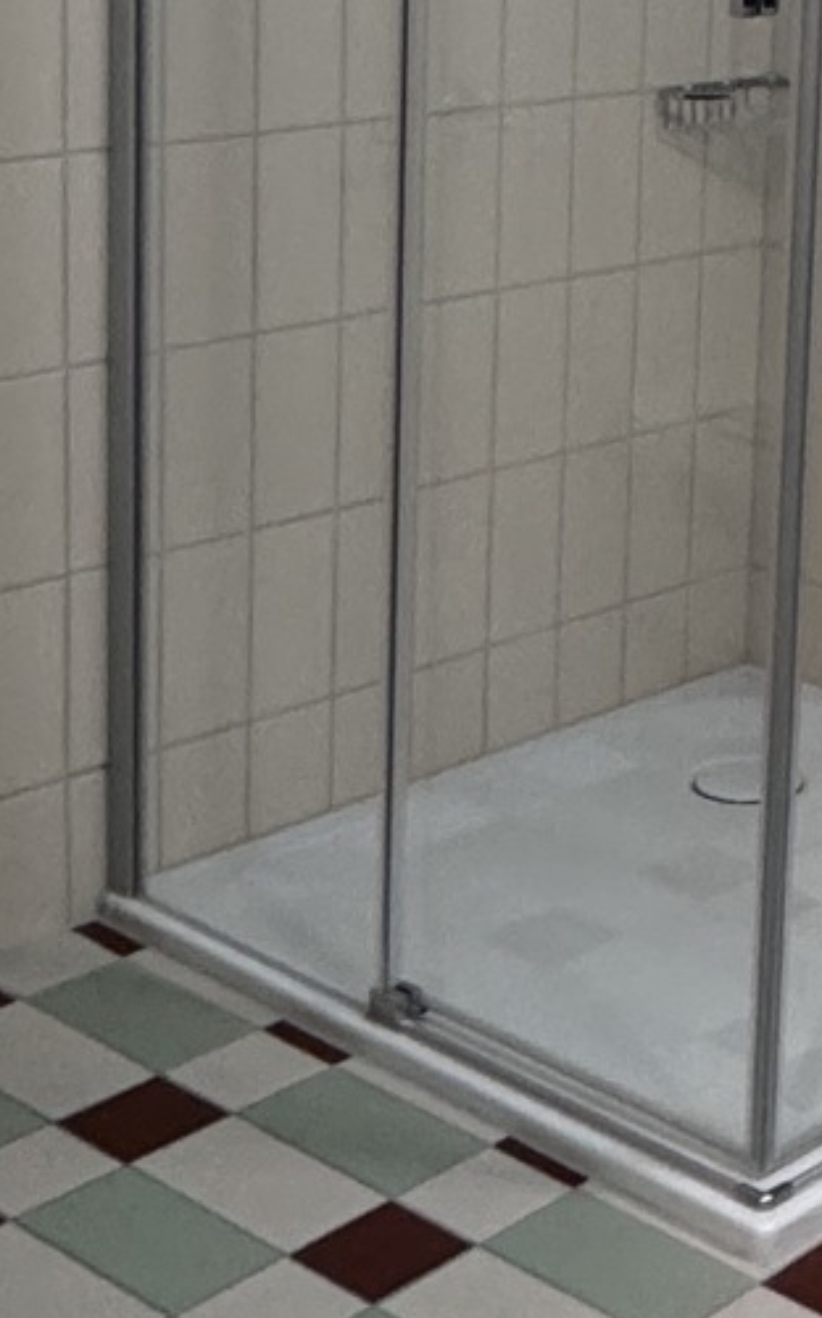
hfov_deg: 15.8
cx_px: 1217
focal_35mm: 76
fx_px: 2727
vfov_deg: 26.4
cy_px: 169
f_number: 2.2
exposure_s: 1/50
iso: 400
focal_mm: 2.22
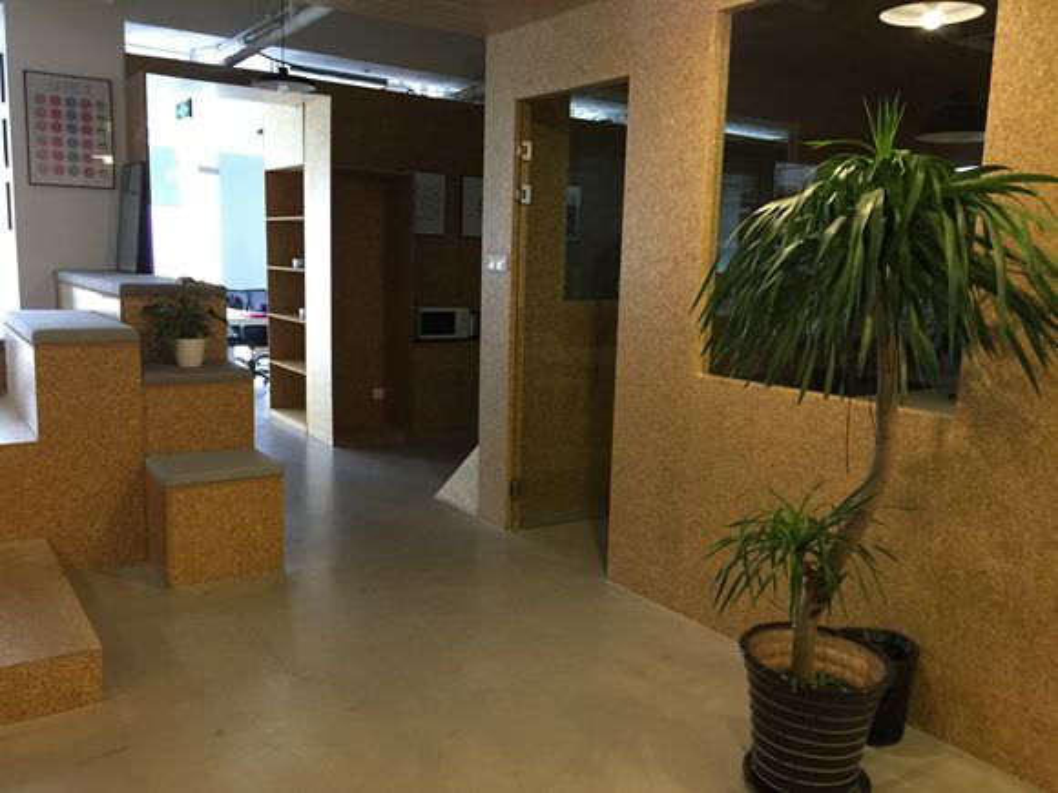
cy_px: 396
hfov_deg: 61.7
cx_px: 529
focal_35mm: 29
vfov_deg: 48.2
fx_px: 886
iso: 125
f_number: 2.2
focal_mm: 4.15
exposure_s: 1/17
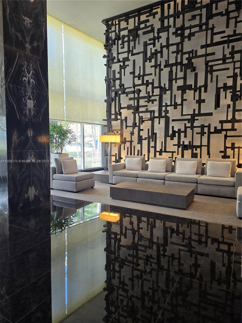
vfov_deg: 73.9
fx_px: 214
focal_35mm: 23
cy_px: 162
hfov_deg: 58.9
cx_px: 121
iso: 250
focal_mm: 6.3
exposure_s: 1/120
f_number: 1.7
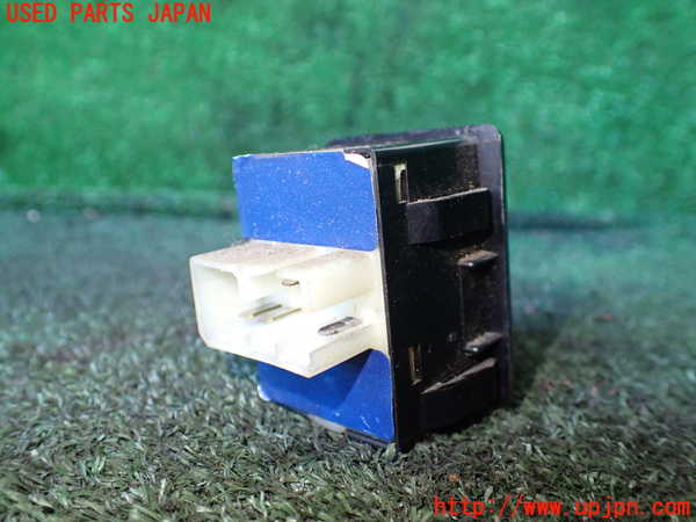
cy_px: 261
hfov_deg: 60.0
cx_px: 348
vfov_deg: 46.8
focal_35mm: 30
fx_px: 603
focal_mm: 5.4
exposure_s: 1/80
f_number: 2.3
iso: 800
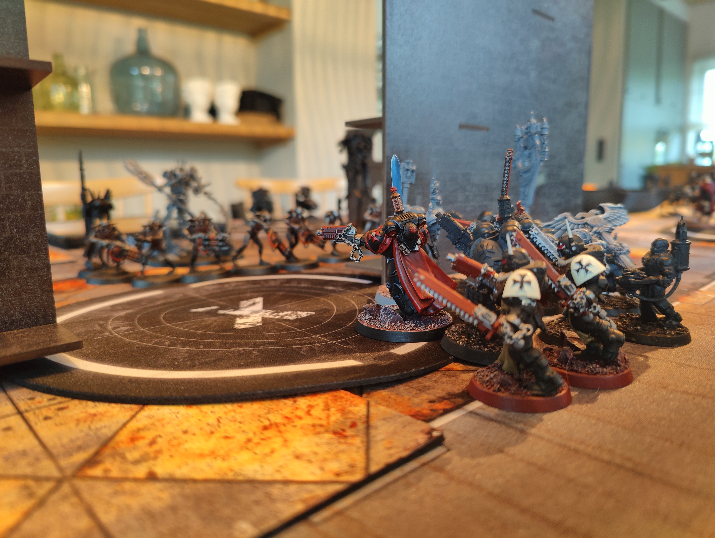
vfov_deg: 59.0
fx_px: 476
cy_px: 269
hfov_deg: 73.9
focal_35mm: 23
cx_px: 358
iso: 500
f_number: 1.8
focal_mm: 6.06
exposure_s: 1/15
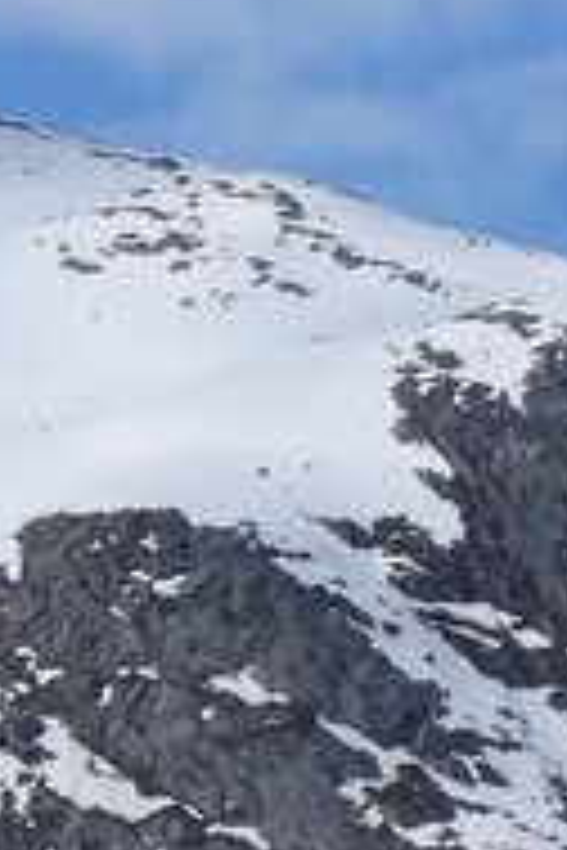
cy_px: 1223
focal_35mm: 494
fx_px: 11670
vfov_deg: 4.2
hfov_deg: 2.8
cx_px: -410
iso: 100
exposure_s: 1/1600
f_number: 5.6
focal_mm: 12.5
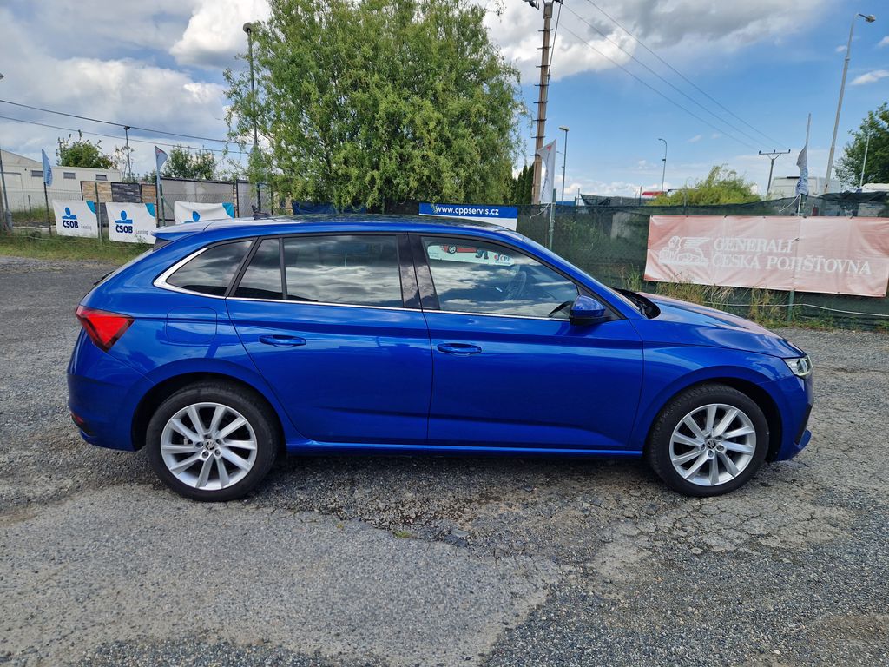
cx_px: 444
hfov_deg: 73.9
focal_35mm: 23
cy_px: 334
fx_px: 591
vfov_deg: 58.9
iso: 50
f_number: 1.8
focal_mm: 5.4
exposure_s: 1/1040
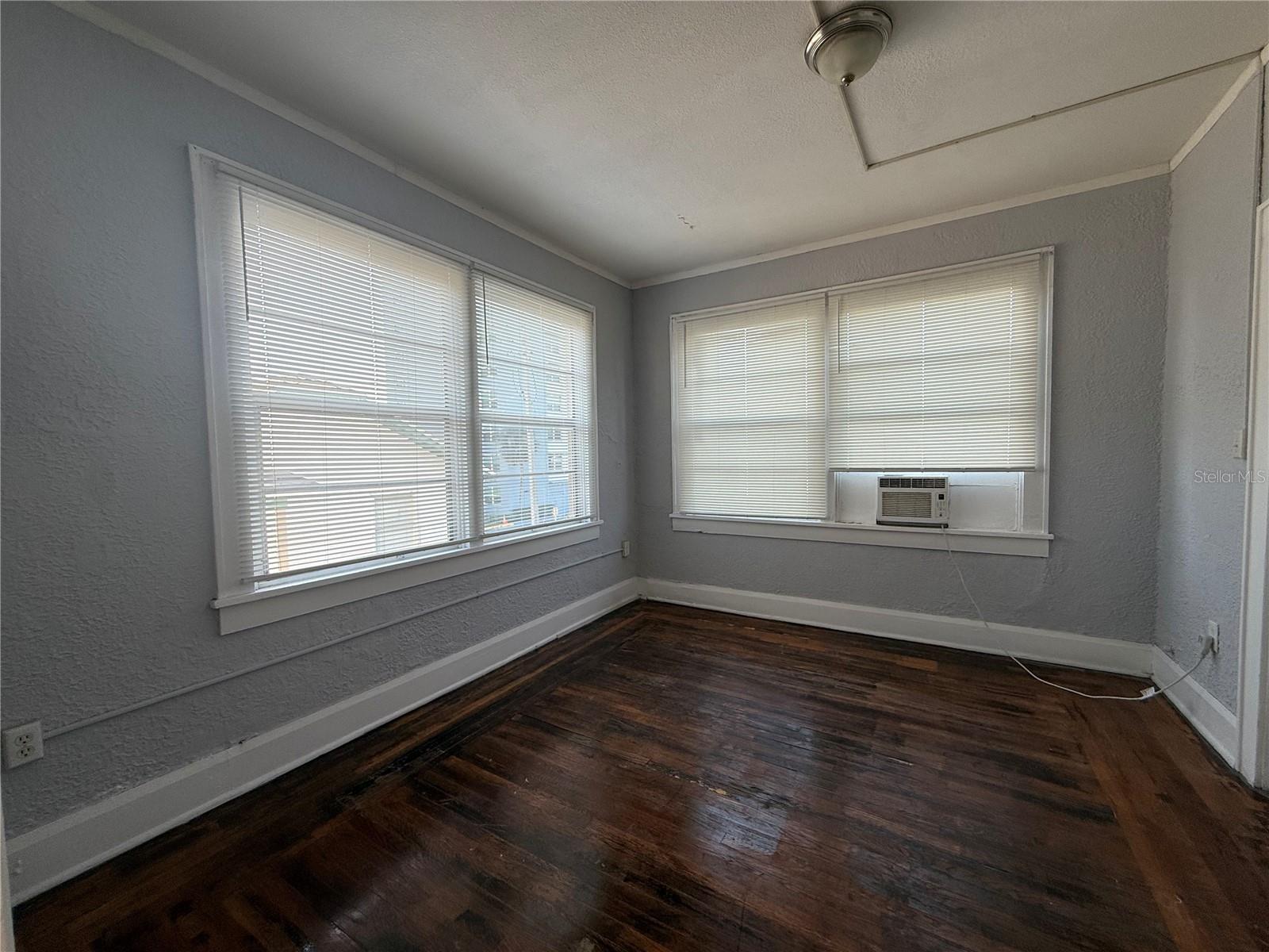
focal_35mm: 14
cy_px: 476
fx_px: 513
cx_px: 634
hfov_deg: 102.1
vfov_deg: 85.7
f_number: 2.2
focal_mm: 2.22
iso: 64
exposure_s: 1/146
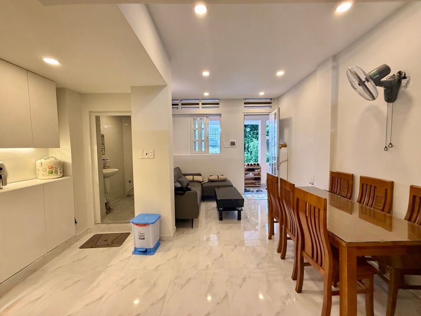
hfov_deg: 102.1
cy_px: 158
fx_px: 170
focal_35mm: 14
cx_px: 210
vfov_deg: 85.7
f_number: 2.2
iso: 500
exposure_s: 1/100
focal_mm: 2.22
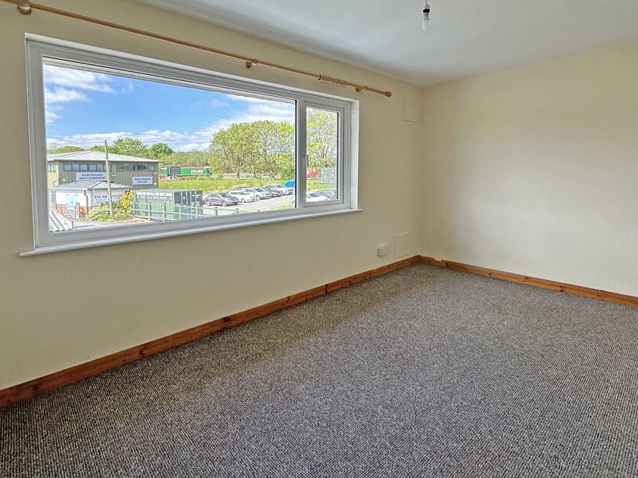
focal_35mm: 17
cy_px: 241
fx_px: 313
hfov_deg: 90.7
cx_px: 354
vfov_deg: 74.7
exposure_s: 1/238
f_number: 2.2
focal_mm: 2.22
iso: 40
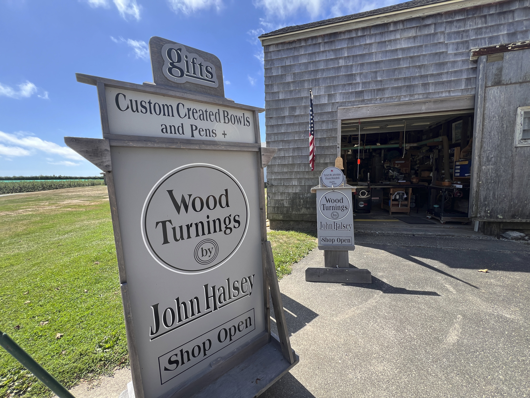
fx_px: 199
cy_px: 199
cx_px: 265
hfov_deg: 106.2
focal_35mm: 13
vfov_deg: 89.9
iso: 32
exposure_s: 1/469
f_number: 1.8
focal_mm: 1.57
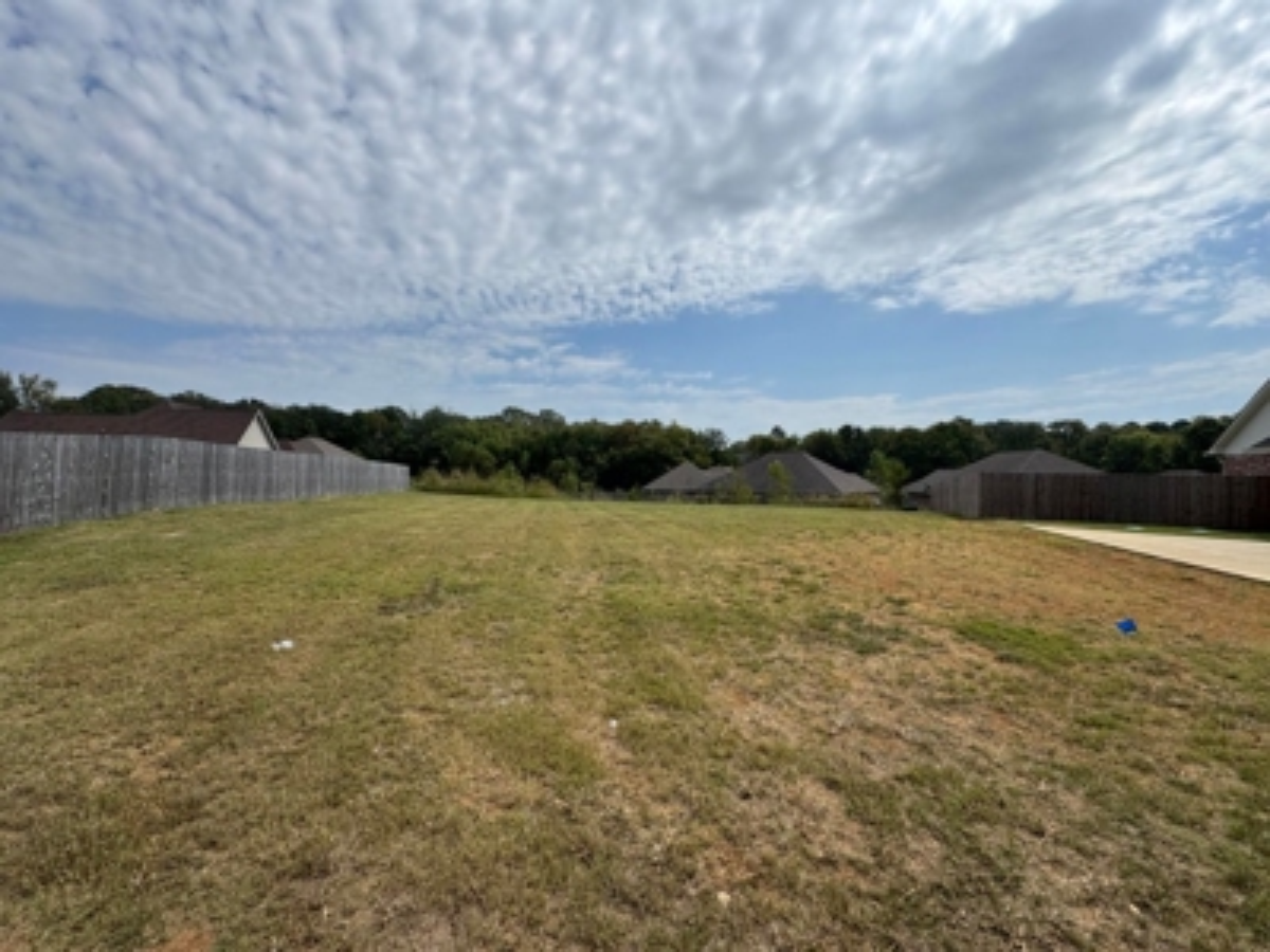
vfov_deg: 85.7
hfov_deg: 102.1
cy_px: 476
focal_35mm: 14
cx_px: 635
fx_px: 514
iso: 50
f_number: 2.2
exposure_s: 1/3717
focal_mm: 2.22
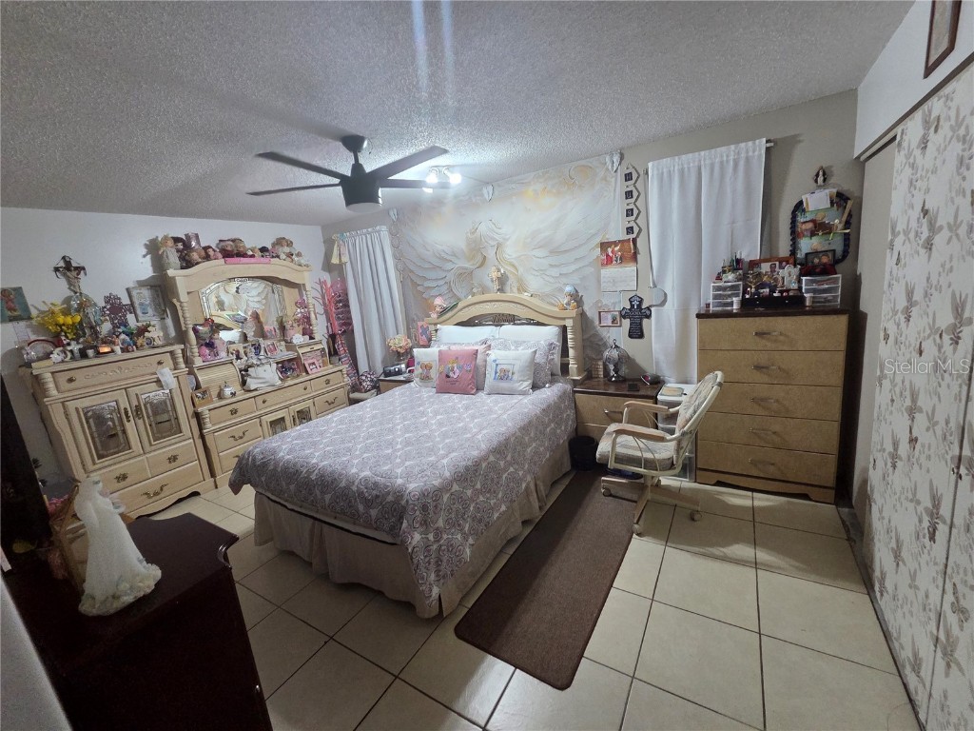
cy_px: 366
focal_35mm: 13
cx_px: 487
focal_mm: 2.2
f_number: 2.2
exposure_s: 1/60
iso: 320
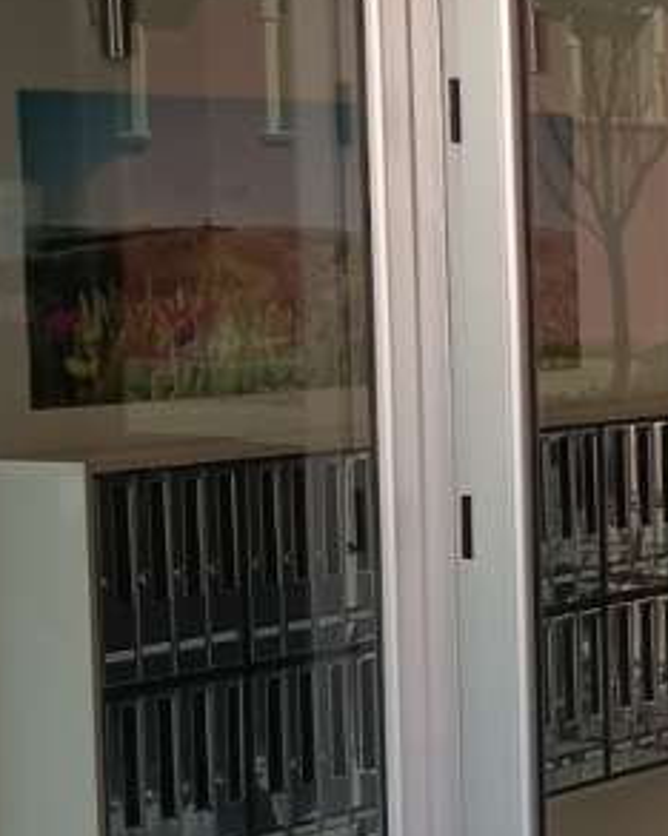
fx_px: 2969
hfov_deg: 11.6
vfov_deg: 16.0
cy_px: 385
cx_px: 1300
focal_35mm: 120
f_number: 1.7
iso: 97
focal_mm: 5.24
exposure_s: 1/100
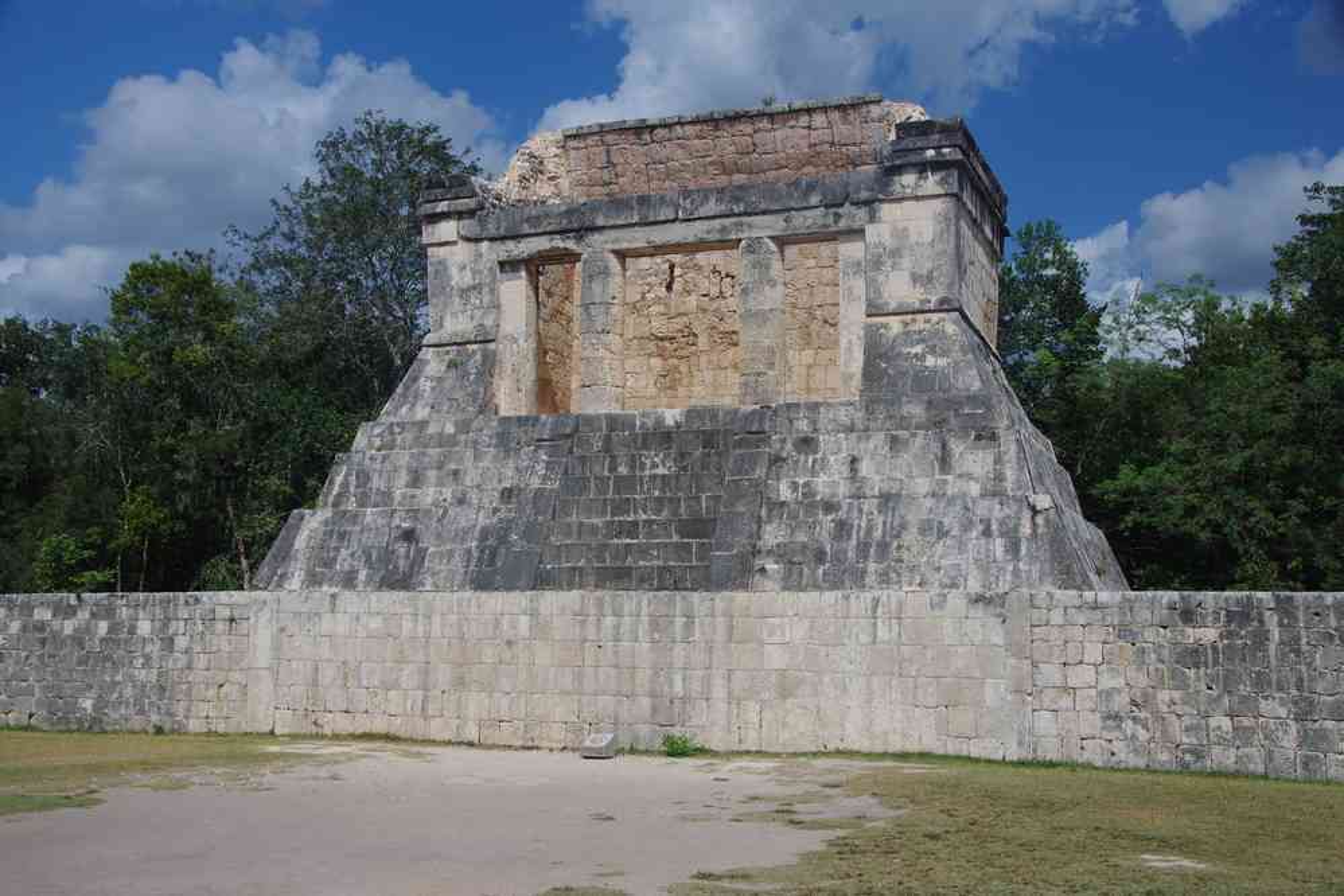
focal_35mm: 43
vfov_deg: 31.2
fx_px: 1605
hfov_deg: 45.4
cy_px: 448
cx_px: 672
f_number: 11
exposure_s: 1/125
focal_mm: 29.4
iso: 200
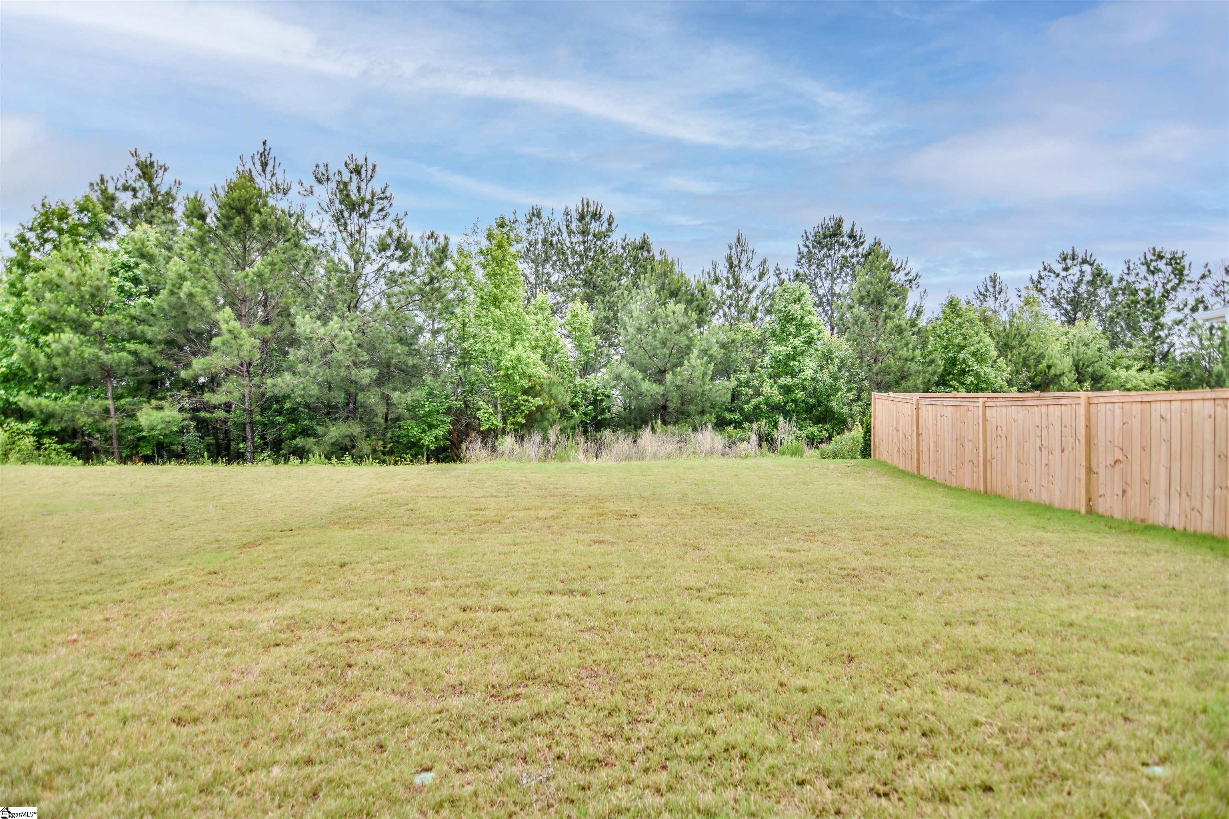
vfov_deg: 72.1
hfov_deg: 95.0
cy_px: 410
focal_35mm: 16
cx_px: 614
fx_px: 563
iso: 160
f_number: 2.8
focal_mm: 11
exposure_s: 1/1250
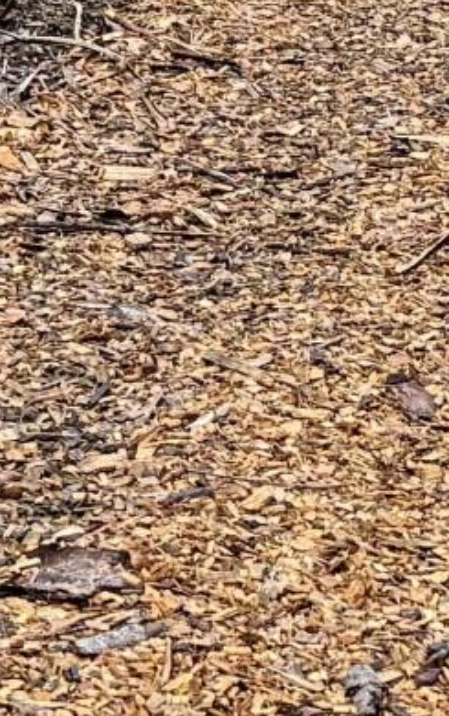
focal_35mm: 195
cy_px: -685
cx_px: -339
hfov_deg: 6.6
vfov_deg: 10.0
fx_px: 3811
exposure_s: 1/1493
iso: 100
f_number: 1.78
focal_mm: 6.76
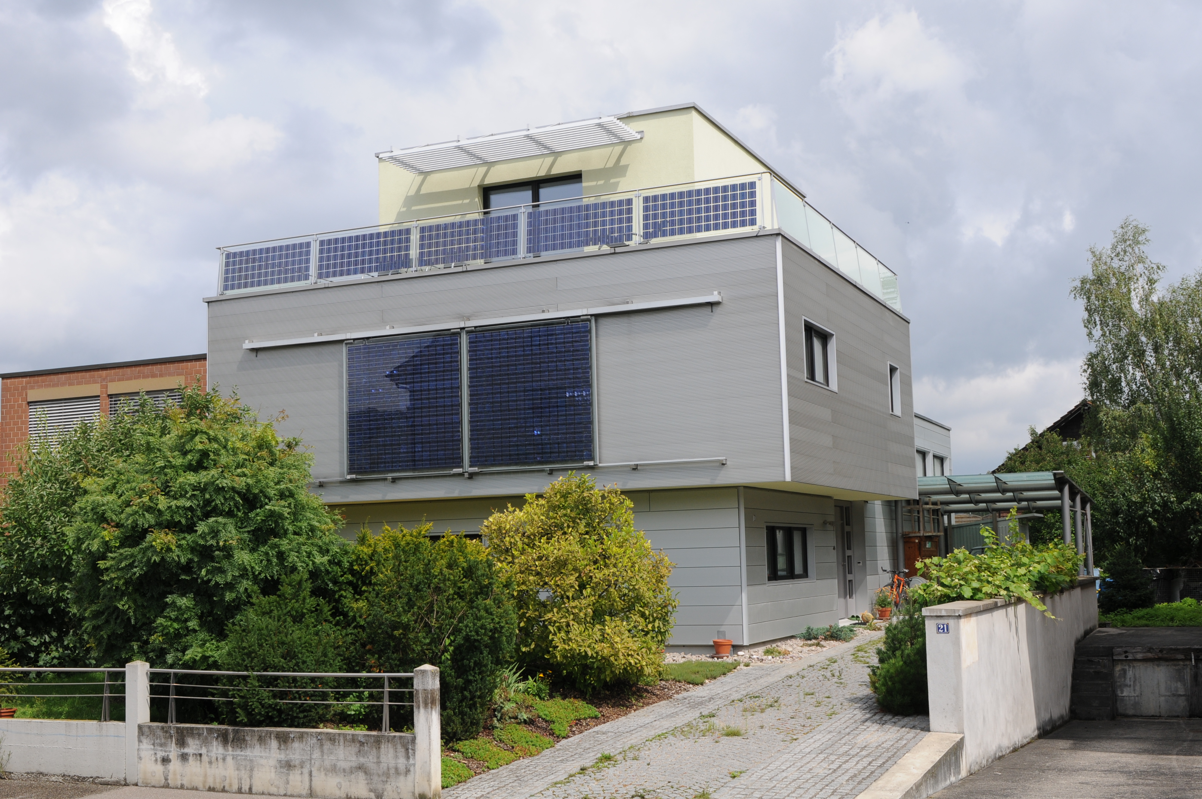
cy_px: 400
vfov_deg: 31.8
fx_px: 1401
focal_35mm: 42
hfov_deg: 46.4
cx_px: 601
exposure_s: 1/250
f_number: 8
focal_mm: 28
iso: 200
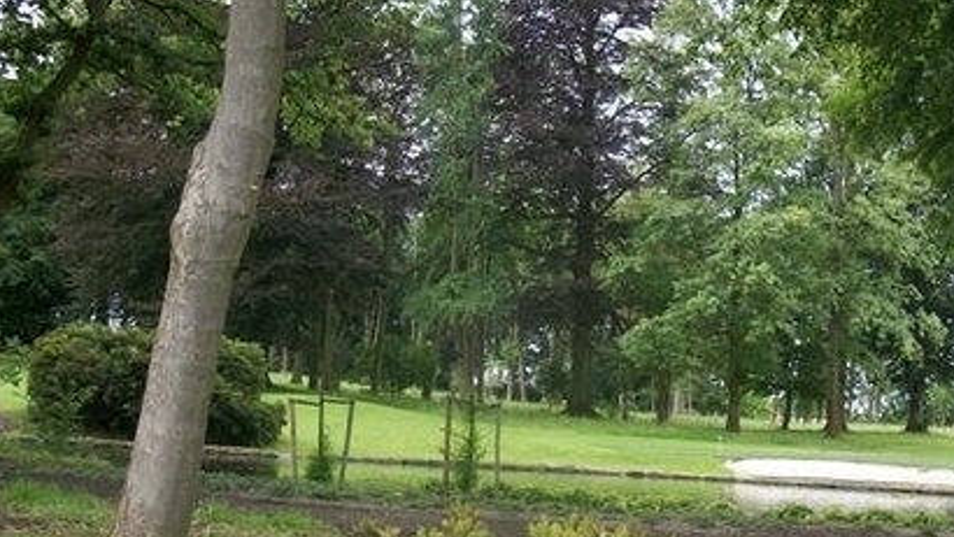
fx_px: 1291
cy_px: 286
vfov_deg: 23.5
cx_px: 519
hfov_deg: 40.5
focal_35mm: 51
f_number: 2.9
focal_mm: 5.7
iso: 80
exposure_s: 1/250
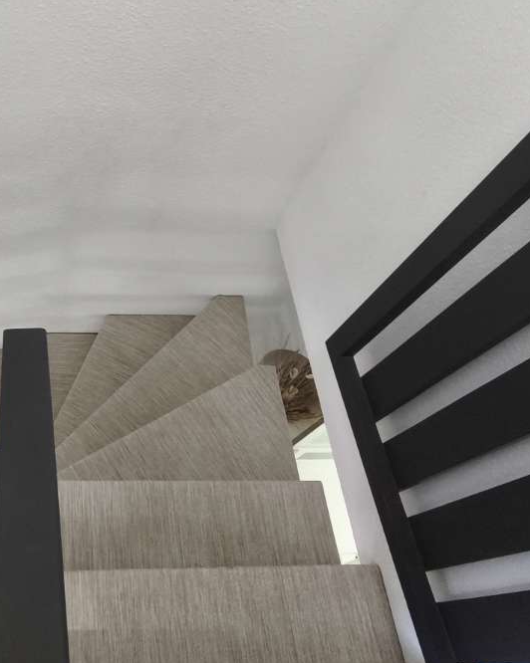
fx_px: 648
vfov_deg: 53.4
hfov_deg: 41.1
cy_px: 231
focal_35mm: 33
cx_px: 56
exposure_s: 1/33.3
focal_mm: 1.91
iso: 400
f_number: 2.2
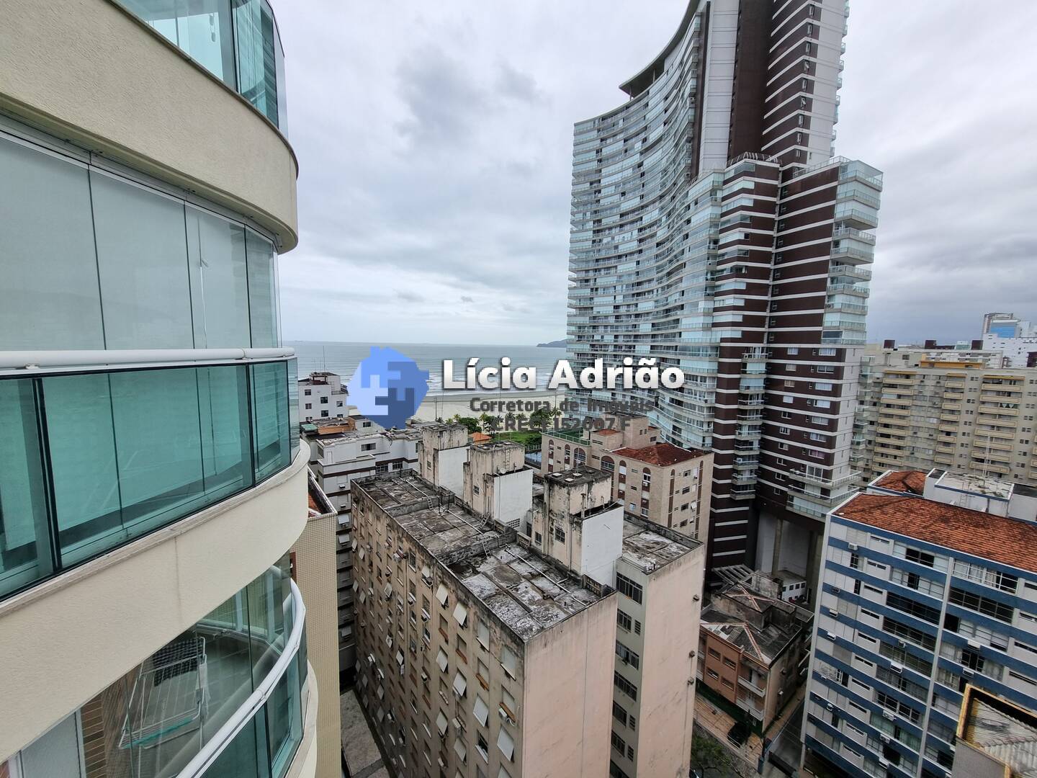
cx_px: 518
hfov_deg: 106.2
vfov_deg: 89.9
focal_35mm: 13
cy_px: 389
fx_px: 389
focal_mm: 1.74
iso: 50
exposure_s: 1/858
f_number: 2.2
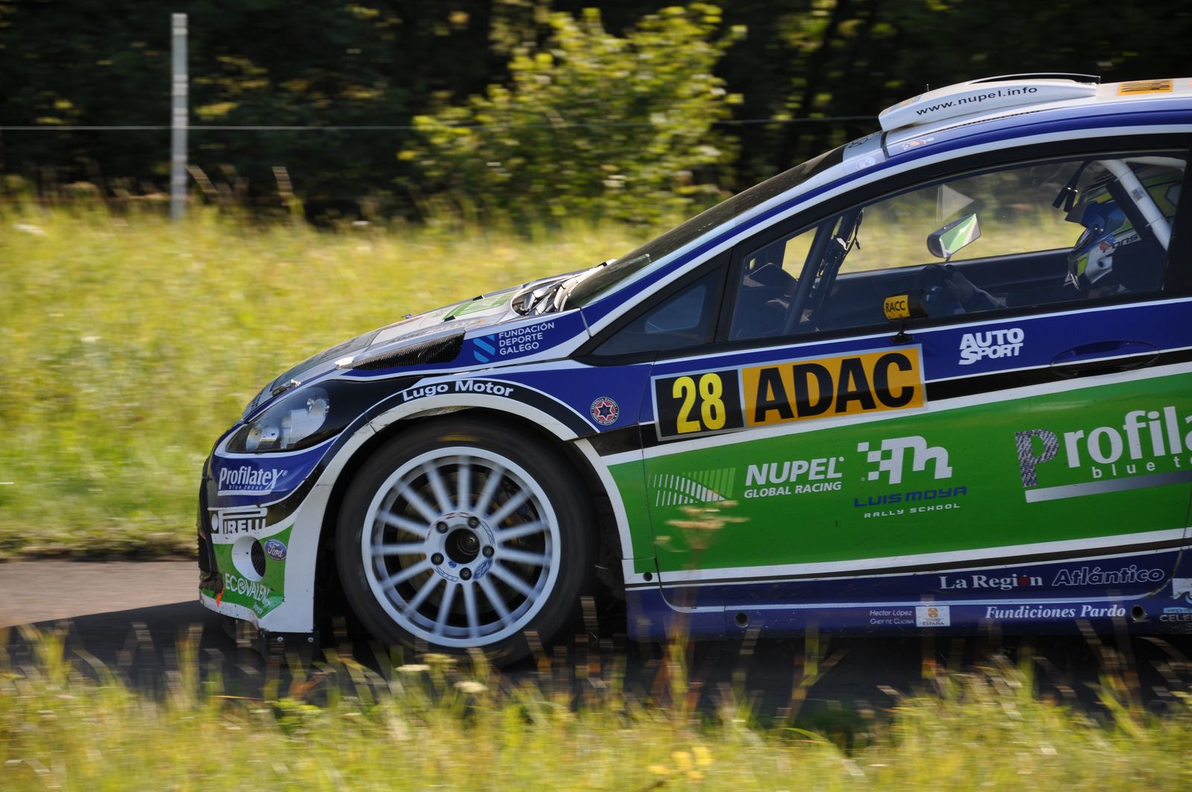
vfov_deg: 8.7
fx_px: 5208
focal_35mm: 158
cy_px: 396
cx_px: 596
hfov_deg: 13.1
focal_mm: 105
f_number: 5.6
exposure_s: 1/500
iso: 250
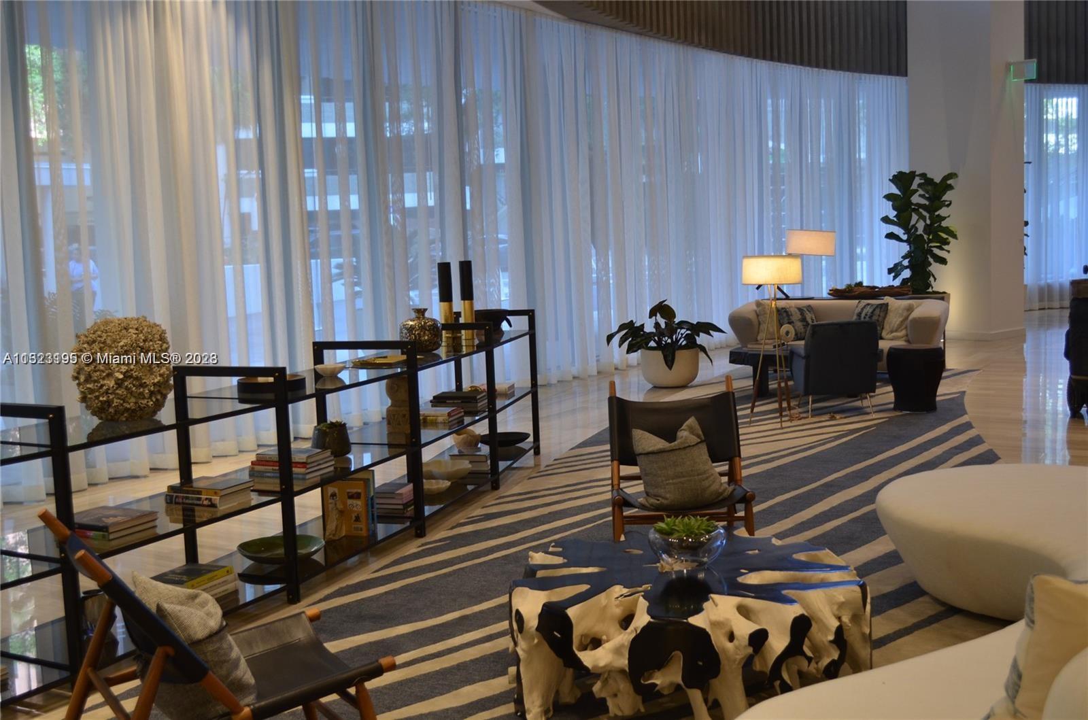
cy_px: 360
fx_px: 1176
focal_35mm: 39
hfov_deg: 49.7
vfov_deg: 34.0
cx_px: 544
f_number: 4.2
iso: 560
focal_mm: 26
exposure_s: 1/60
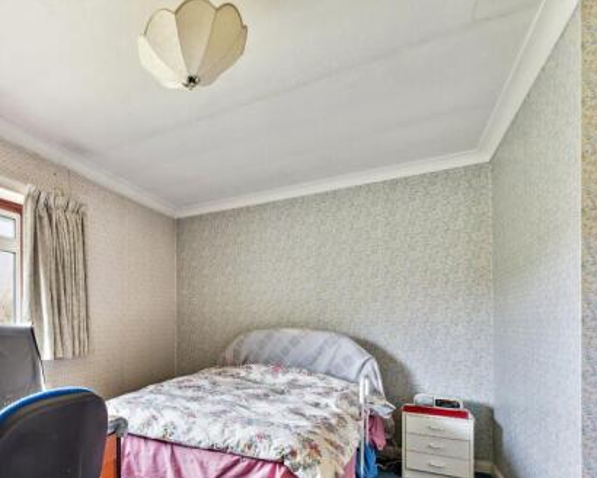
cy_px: 317
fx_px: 371
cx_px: 127
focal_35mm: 21
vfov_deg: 63.9
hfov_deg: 70.6
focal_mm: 14
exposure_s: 1/2
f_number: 9
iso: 200
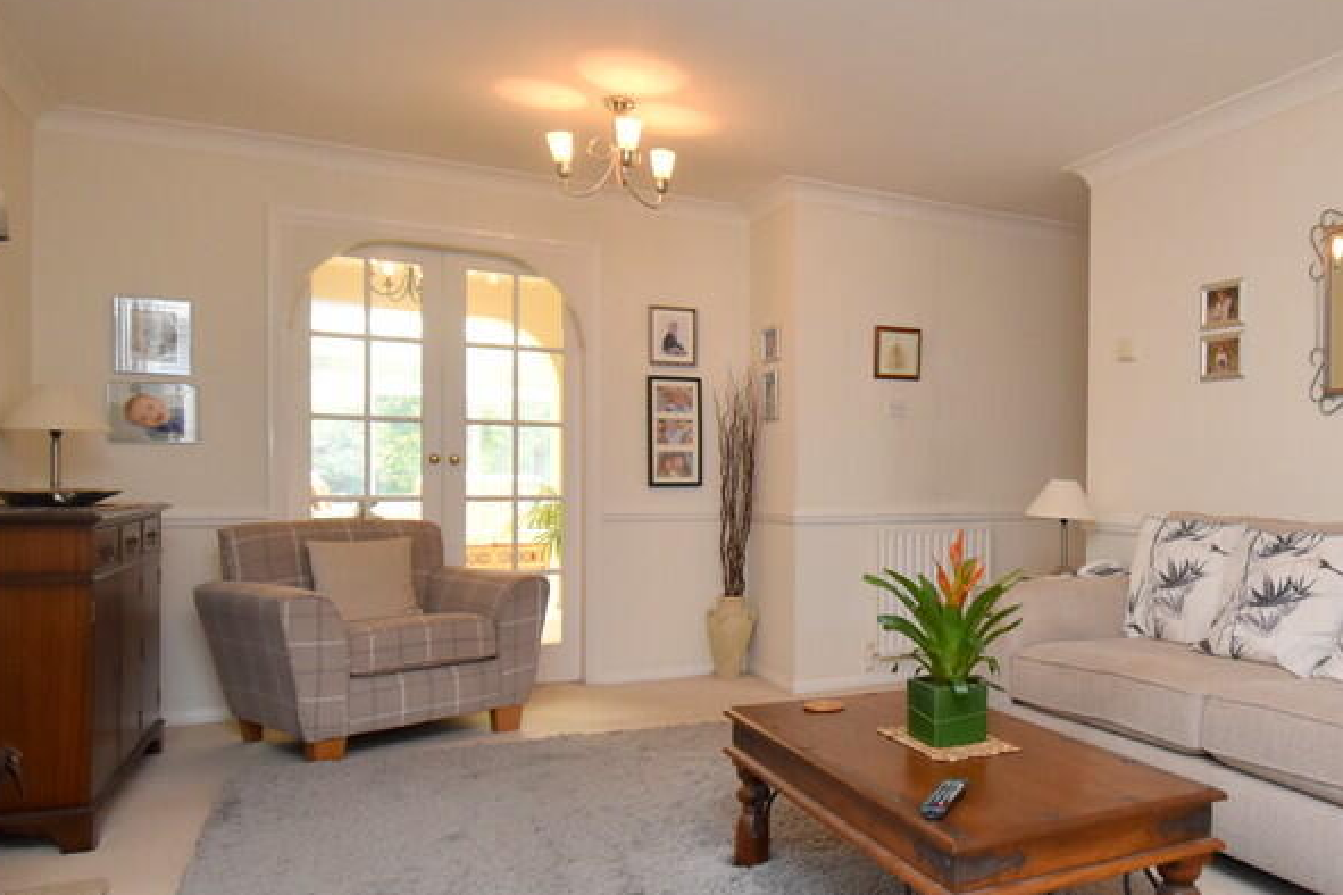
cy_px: 505
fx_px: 970
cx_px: 950
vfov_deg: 49.4
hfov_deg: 66.5
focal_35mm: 26
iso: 800
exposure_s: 1/200
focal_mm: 10
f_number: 5
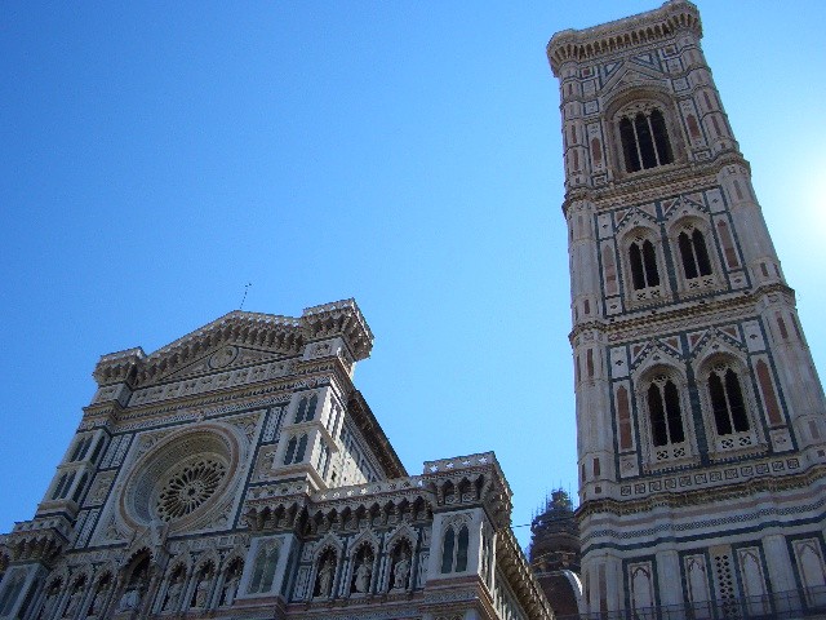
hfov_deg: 52.6
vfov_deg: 40.7
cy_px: 310
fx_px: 835
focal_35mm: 35
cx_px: 413
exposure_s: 1/400
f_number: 4.3
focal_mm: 5.8
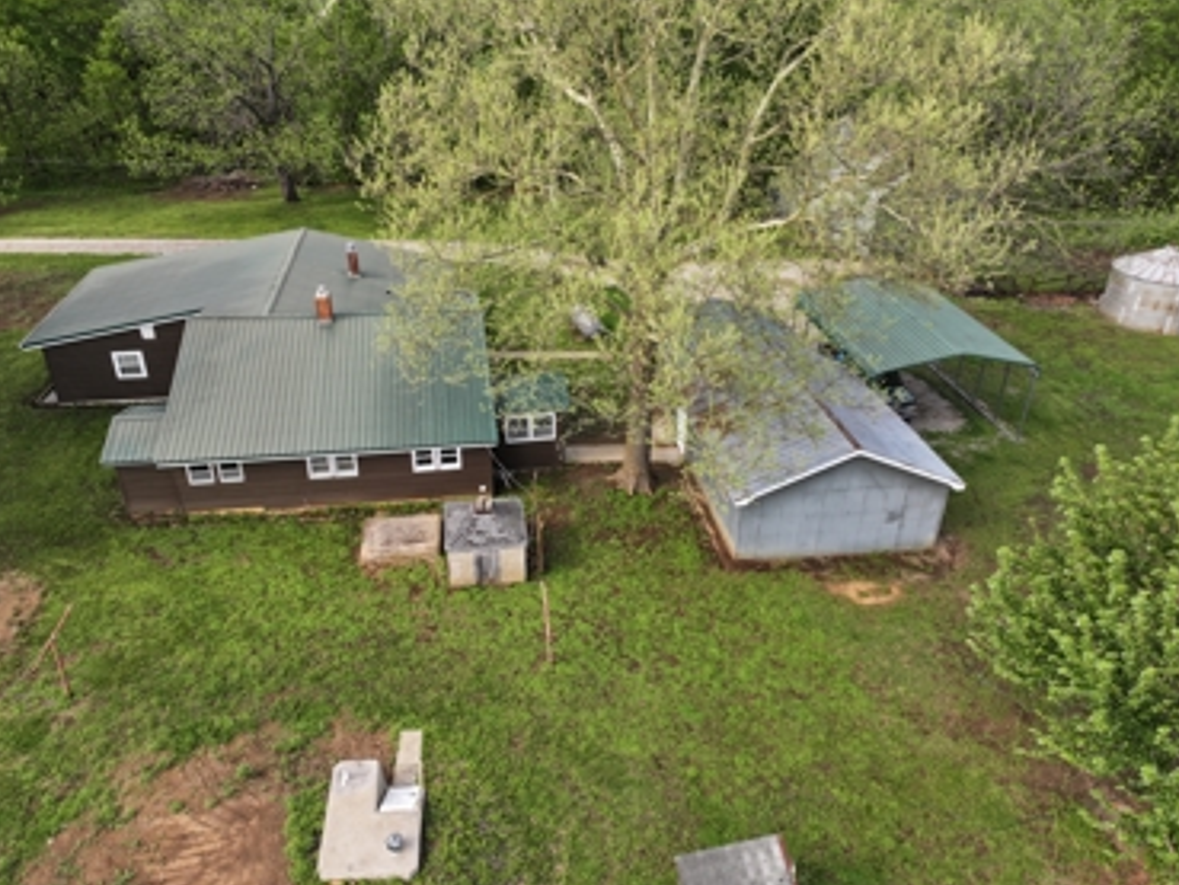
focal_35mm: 26
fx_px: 886
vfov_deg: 53.1
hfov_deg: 67.2
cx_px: 556
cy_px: 425
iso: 110
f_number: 2.8
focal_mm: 12.29
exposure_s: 1/500
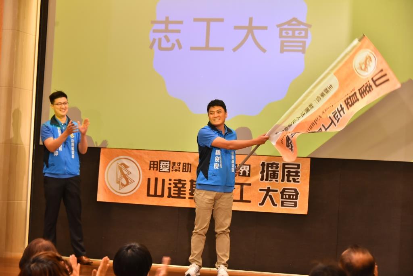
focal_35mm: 92
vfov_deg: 14.9
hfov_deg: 22.1
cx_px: 206
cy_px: 138
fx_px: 1056
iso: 2200
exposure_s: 1/100
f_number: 5.3
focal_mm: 92
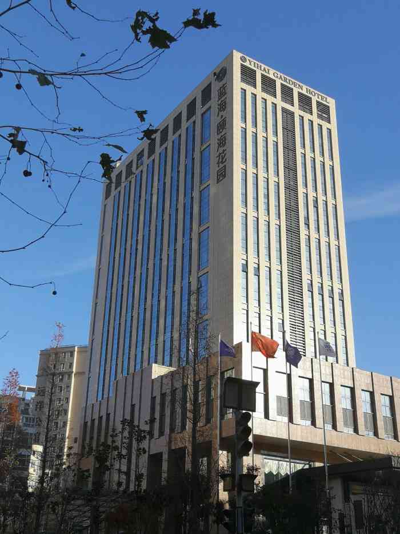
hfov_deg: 36.0
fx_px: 616
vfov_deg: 46.8
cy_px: 267
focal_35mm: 40
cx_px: 200
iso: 50
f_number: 2.2
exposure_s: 1/769
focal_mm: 3.95
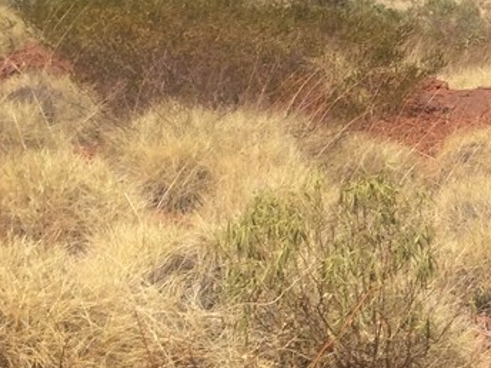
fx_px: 1532
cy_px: 60
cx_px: 718
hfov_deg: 16.7
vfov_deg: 13.6
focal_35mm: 108
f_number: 2.2
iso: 32
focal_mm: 4.15
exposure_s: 1/2283
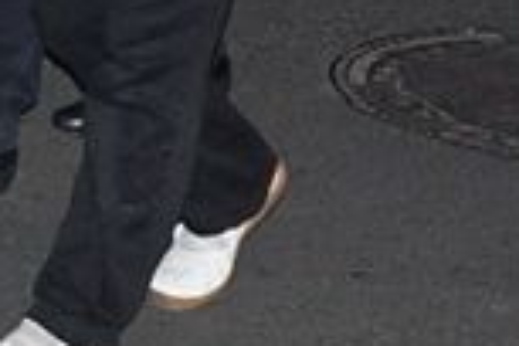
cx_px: -438
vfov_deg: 3.6
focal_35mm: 375
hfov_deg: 5.4
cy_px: -361
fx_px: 5403
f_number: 5
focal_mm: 45
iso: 2000
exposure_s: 1/60
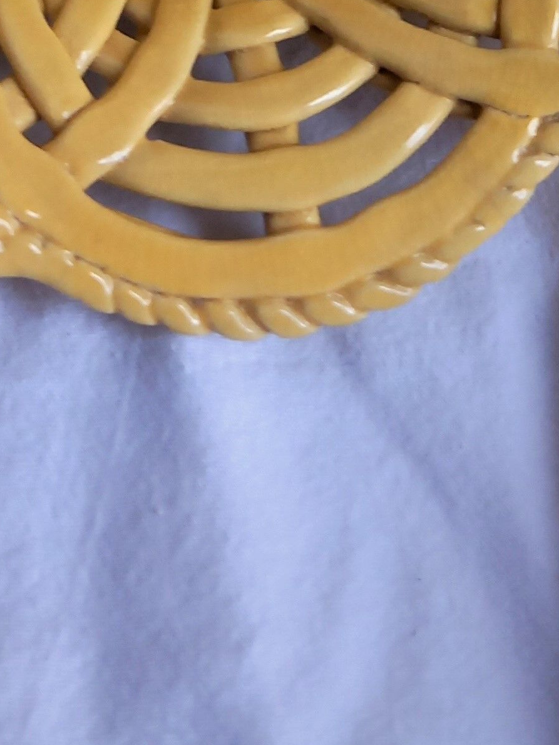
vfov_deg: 19.7
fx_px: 1808
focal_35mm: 84
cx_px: 192
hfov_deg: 17.5
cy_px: -423
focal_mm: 4.65
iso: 100
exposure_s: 1/50
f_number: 1.8
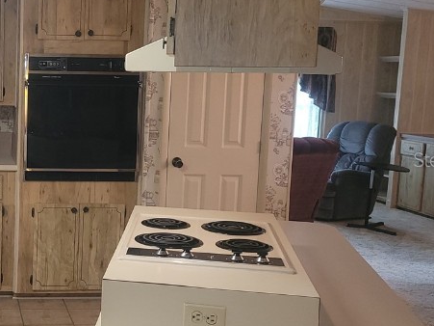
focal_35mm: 59
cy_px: 159
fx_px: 740
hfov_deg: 30.6
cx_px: 12
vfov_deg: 24.8
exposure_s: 1/24
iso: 125
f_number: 1.8
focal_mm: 5.4
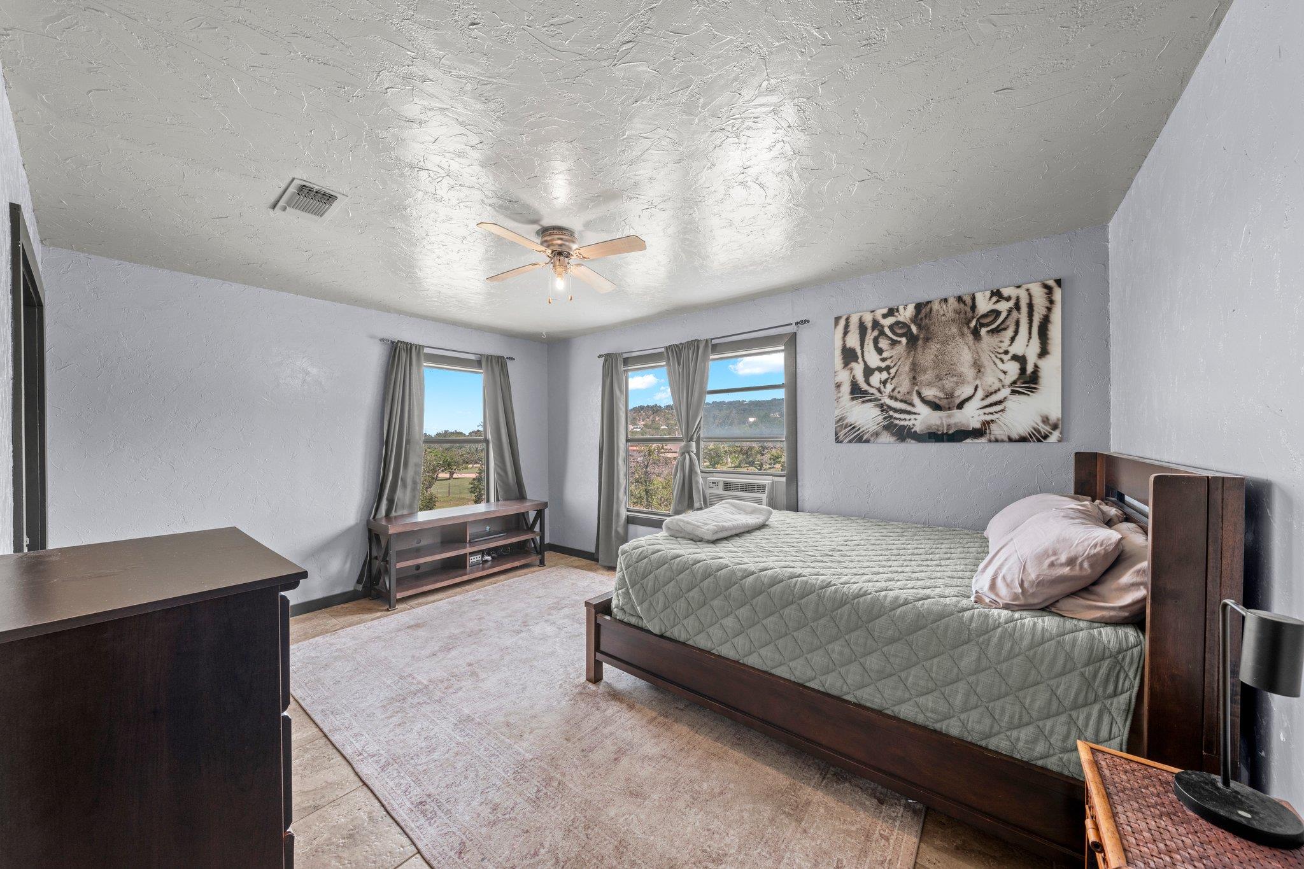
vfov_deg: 90.0
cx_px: 652
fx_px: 435
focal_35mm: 12
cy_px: 434
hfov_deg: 112.6
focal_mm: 12
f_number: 8
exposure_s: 1/15
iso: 100
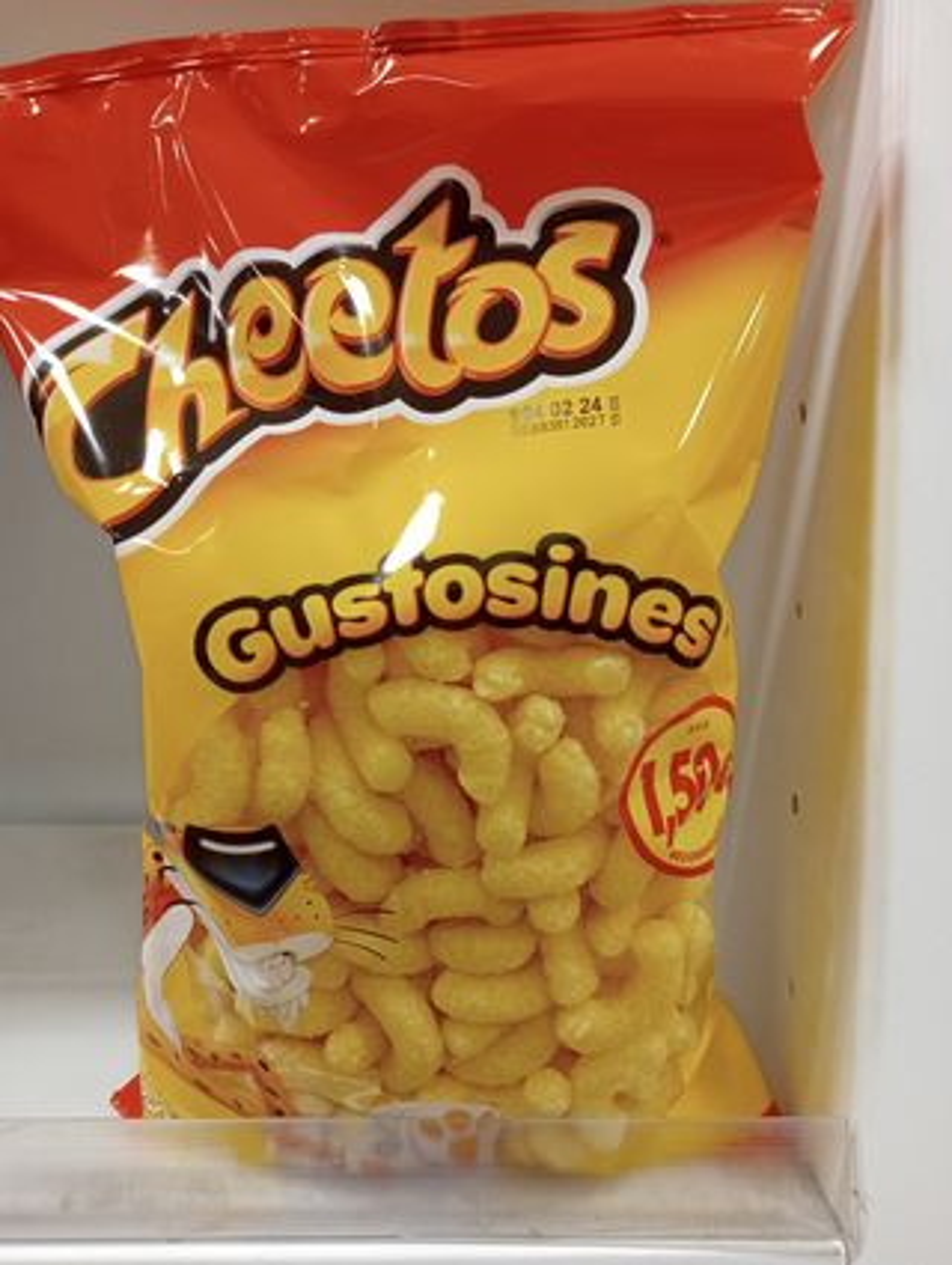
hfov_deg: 49.9
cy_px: 632
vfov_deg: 63.4
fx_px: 1024
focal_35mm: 28
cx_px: 476
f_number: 1.8
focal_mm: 4.04
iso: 579
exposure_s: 1/33.3
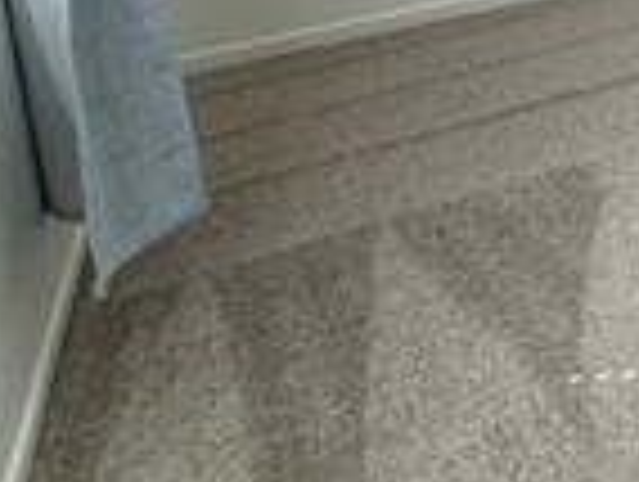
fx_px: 1165
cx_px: 1332
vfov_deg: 19.4
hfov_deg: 18.1
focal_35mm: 63
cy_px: -302
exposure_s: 1/120
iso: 100
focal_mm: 2.22
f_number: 2.2
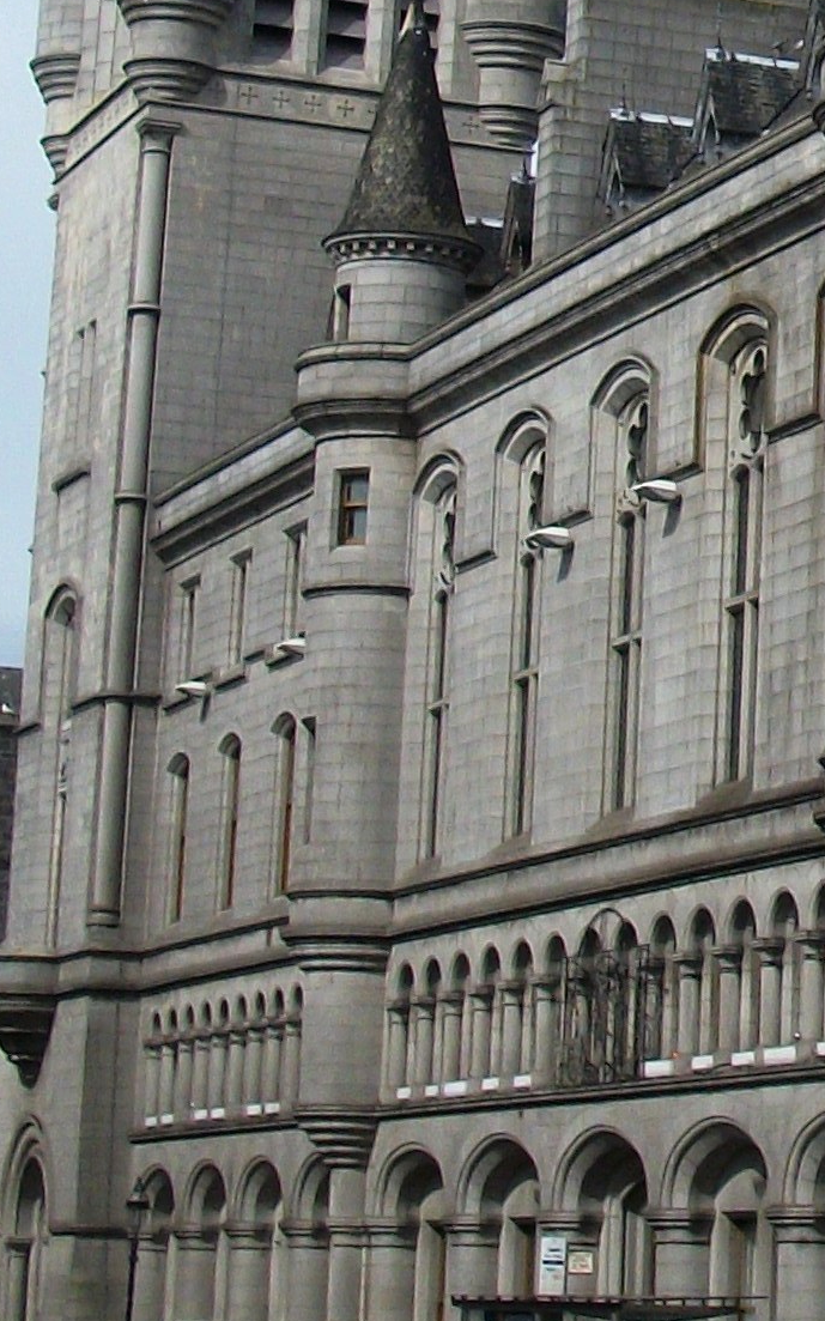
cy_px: 102
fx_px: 4427
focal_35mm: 123
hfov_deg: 10.3
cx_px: 1290
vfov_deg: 16.7
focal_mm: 5.7
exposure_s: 1/250
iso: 80
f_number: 8.8
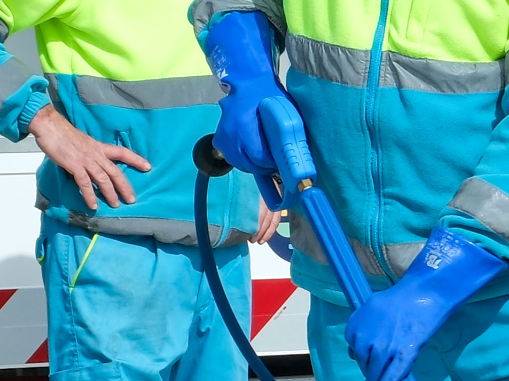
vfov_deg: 4.7
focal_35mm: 312
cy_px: 586
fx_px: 4586
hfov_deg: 6.0
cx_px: 1303
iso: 125
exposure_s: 1/250
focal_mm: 26.5
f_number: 9
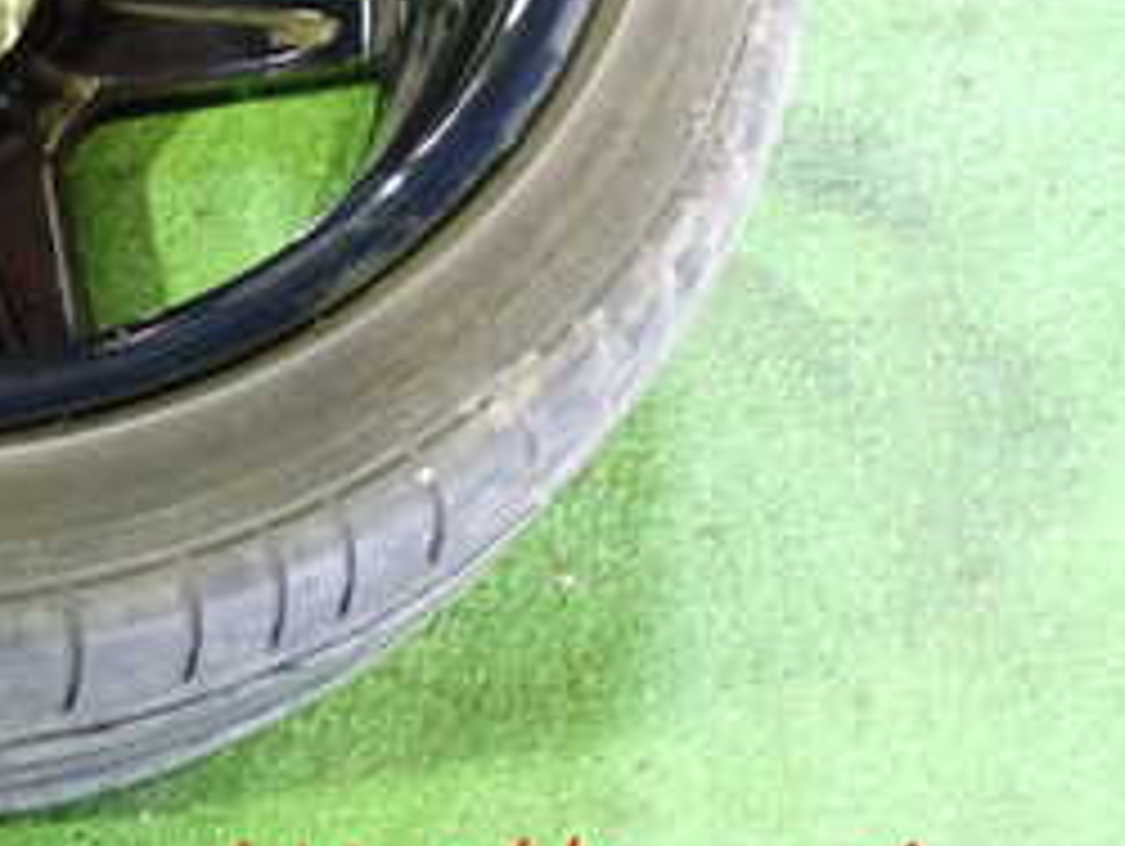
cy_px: -68
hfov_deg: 25.2
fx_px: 2342
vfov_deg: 19.7
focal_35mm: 72
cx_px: -99
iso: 800
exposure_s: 1/13
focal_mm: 5.4
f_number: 2.3
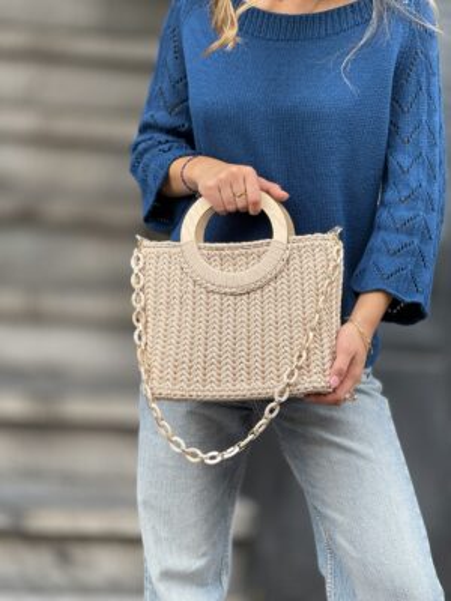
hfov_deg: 12.3
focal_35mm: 120
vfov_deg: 16.4
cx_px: 226
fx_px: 2085
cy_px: 300
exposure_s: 1/149
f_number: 2.8
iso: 50
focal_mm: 15.66
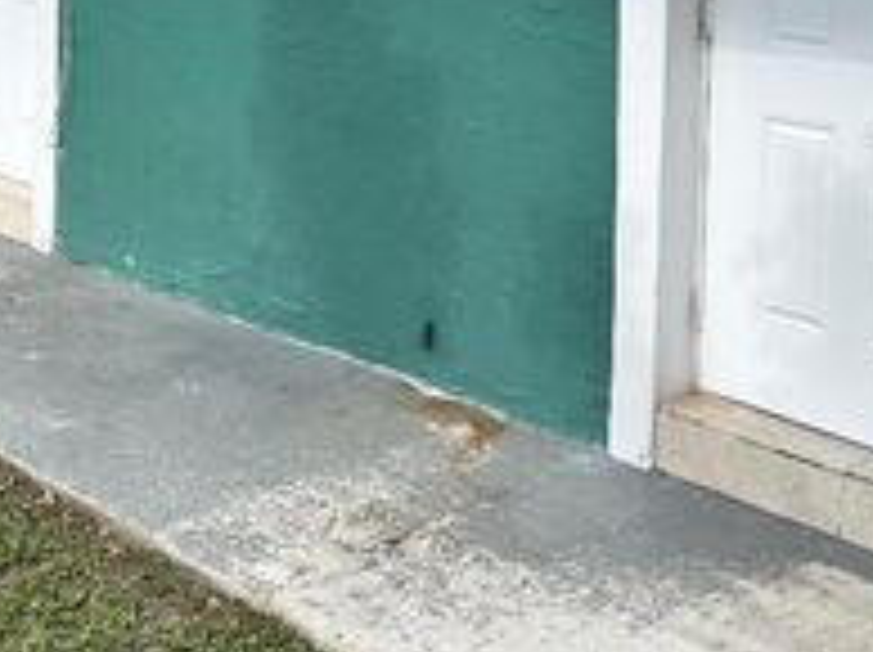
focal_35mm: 62
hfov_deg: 31.2
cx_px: 369
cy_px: -47
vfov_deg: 22.4
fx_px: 1562
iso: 80
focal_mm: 6.86
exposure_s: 1/2410
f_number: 1.78
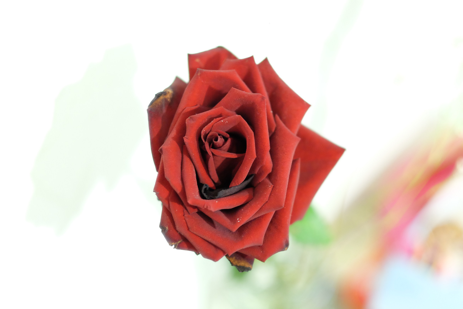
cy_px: 154
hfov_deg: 24.2
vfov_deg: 16.3
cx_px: 232
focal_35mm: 84
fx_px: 1080
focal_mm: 56
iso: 4000
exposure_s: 1/60
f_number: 1.2
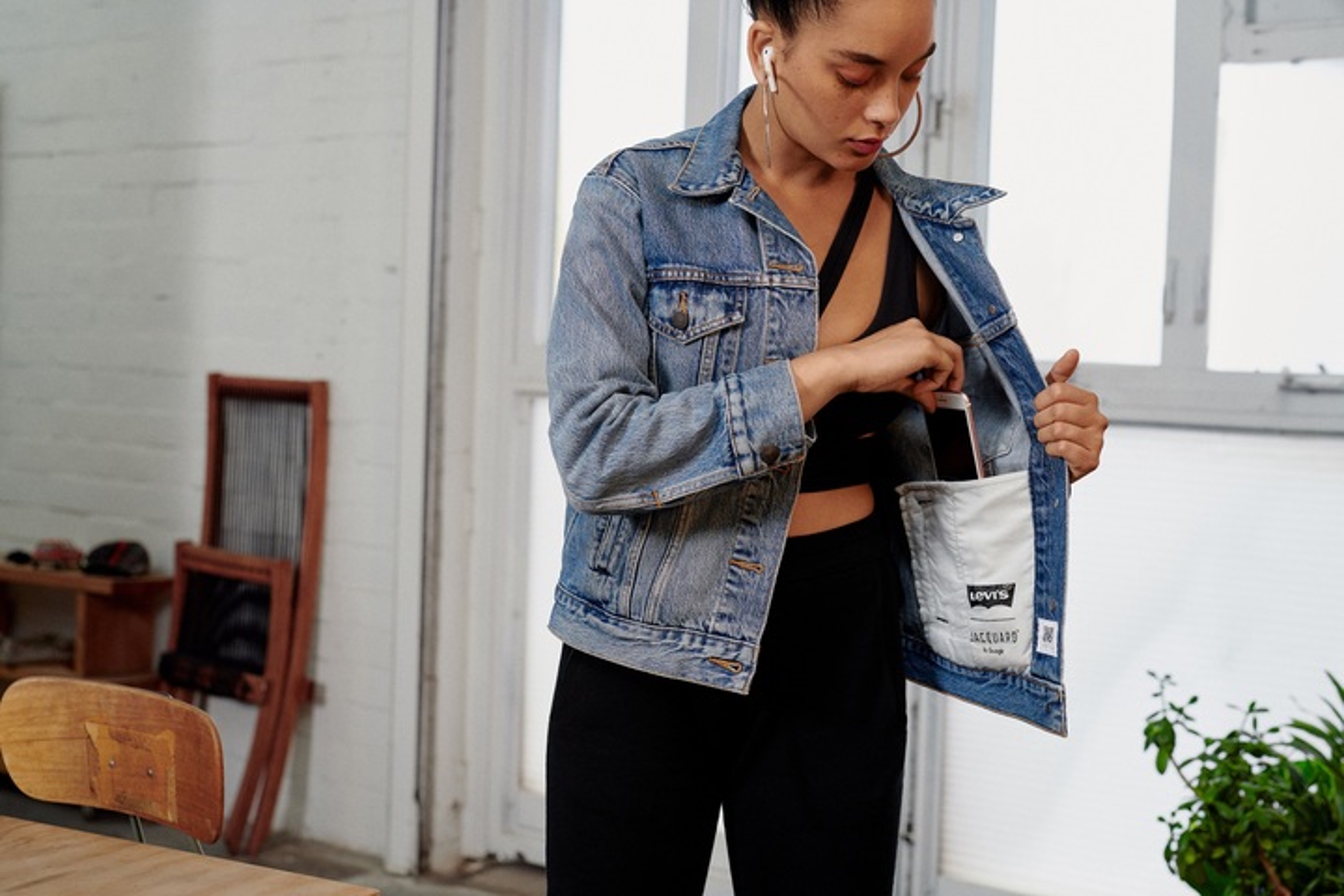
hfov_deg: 39.6
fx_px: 1867
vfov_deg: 27.0
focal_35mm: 50
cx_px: 672
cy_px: 448
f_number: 4
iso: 640
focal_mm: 50
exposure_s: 1/250
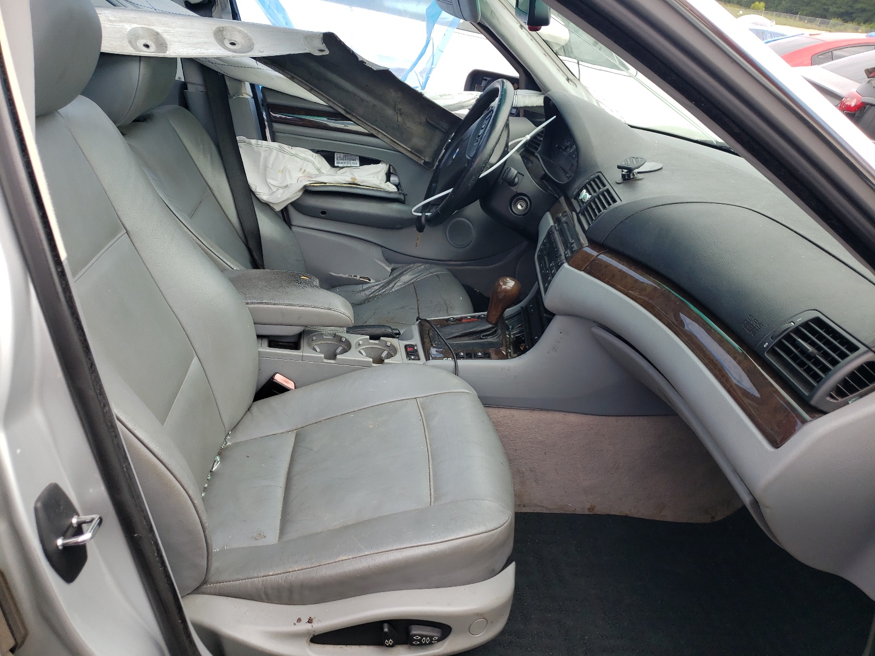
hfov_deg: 67.3
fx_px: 657
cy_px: 328
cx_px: 438
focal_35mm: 26
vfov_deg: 53.1
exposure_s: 1/667
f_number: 1.5
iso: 50
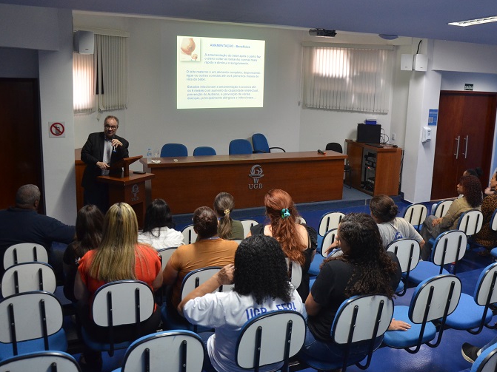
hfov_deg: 52.3
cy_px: 182
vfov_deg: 40.7
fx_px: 502
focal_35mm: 35
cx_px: 298
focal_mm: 18
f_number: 3.5
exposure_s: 1/50
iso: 1000
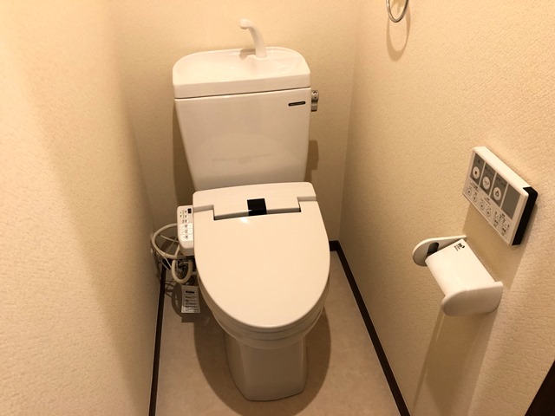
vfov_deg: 49.7
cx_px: 278
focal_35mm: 28
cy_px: 208
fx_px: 449
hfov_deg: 63.4
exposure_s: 1/17
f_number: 1.8
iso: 64
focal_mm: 3.99
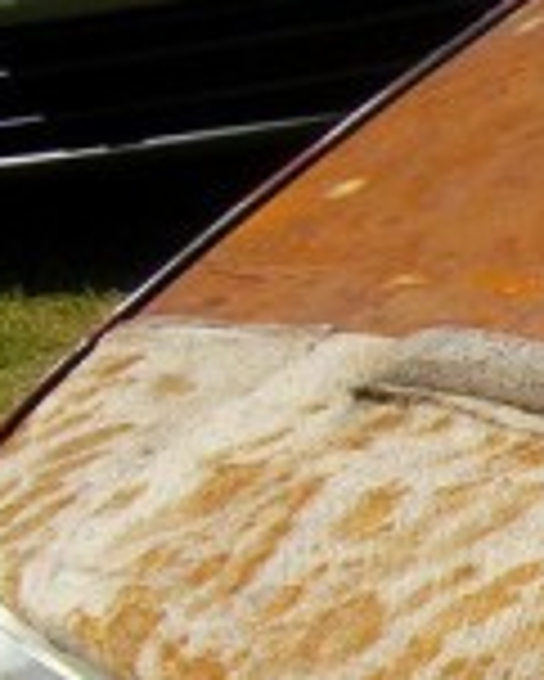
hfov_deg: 7.9
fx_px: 3538
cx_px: 1497
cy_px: 811
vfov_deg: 10.8
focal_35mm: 176
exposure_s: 1/577
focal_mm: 5.7
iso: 80
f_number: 5.5
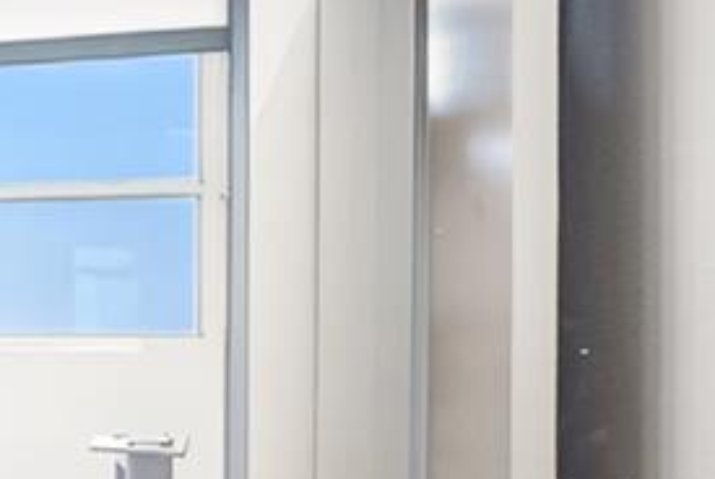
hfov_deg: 12.4
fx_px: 1849
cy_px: 508
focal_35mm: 93
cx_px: -1297
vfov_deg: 14.4
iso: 800
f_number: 5
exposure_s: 1/80
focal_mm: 16
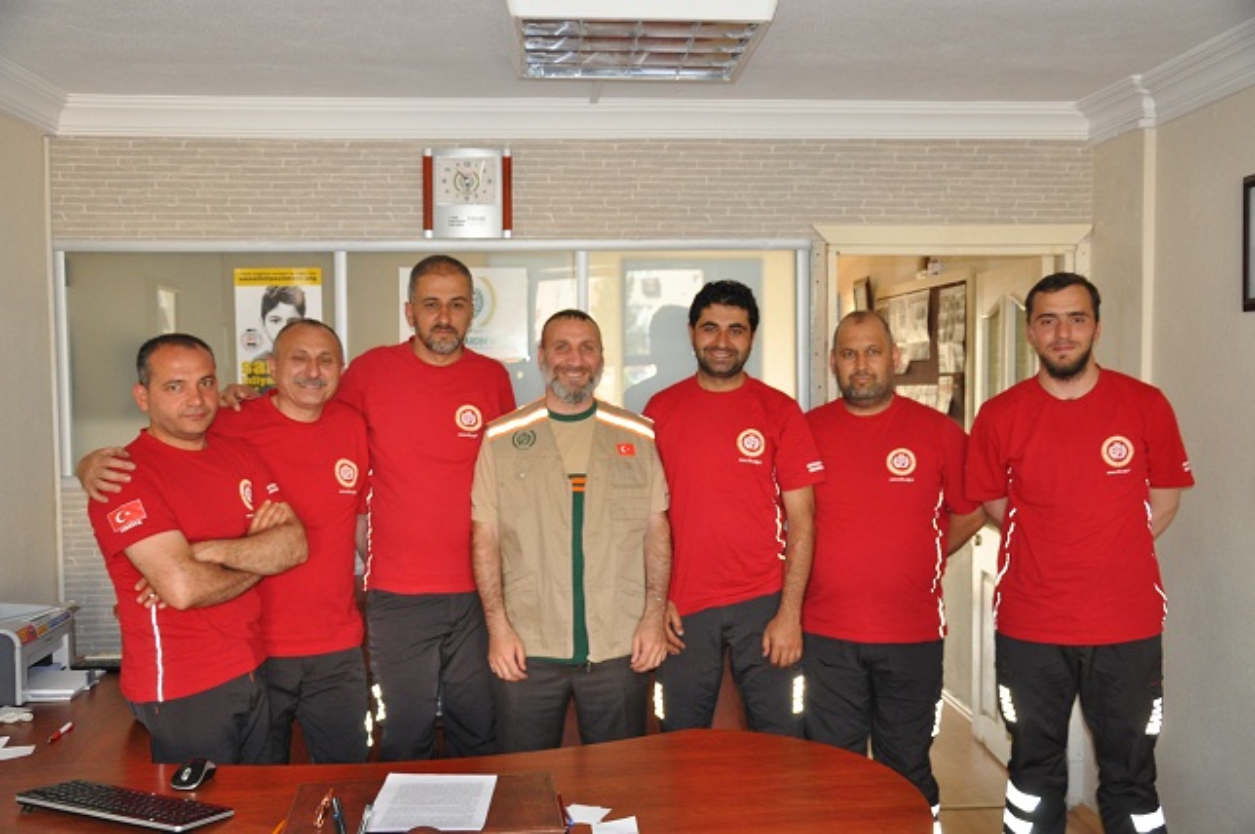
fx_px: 1254
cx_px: 628
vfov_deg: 36.8
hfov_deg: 53.2
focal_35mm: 36
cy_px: 417
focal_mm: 24
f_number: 3.8
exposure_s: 1/60
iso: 800
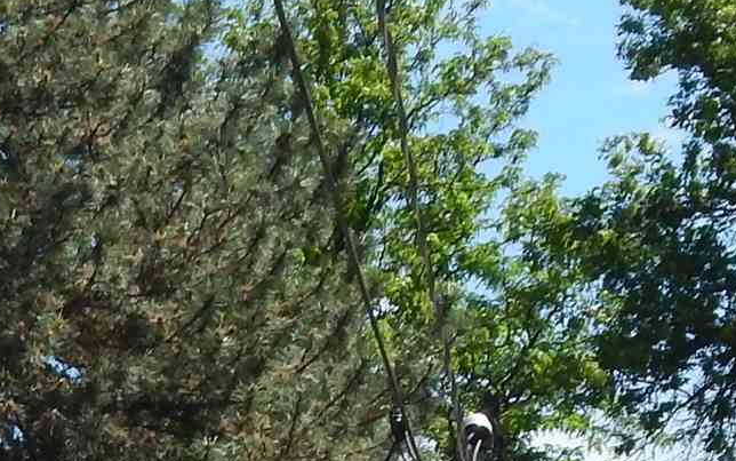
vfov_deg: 6.5
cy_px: 1124
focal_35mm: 192
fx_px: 3853
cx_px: -110
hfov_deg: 10.7
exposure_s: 1/800
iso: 125
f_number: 3.4
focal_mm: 6.8
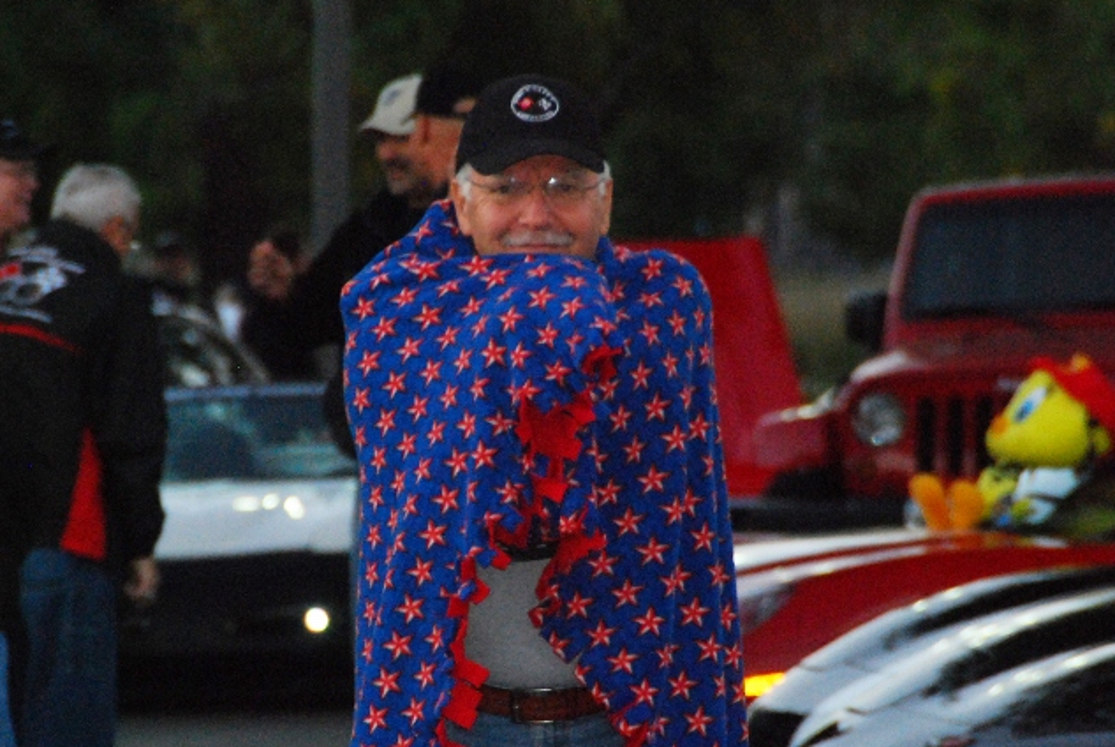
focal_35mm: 485
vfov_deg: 2.8
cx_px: 469
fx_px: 15042
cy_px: 401
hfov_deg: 4.2
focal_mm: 200
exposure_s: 1/200
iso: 1400
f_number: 5.6
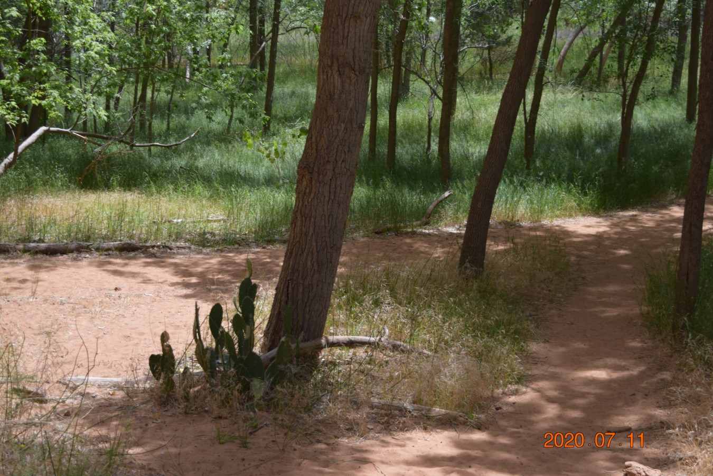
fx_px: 1129
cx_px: 356
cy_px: 238
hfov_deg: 35.1
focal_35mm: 57
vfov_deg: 23.8
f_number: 4.8
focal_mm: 38
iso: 200
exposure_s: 1/640
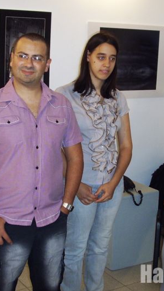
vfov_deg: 42.1
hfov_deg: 24.4
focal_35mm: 49
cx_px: 72
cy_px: 142
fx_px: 379
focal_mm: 5.8
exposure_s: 1/30
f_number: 2.9
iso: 141
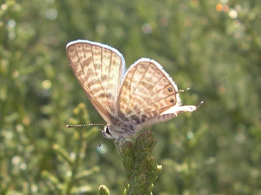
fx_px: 287
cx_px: 130
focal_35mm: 38
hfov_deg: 49.0
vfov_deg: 37.7
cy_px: 98
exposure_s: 1/85
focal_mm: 8
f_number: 7.6
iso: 100
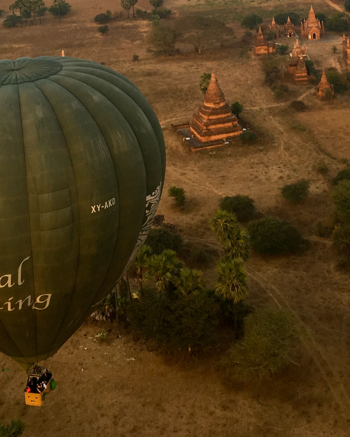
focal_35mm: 67
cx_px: 238
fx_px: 867
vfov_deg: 26.0
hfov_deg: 22.7
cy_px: -51
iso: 25
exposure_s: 1/131
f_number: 2.2
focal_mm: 4.15
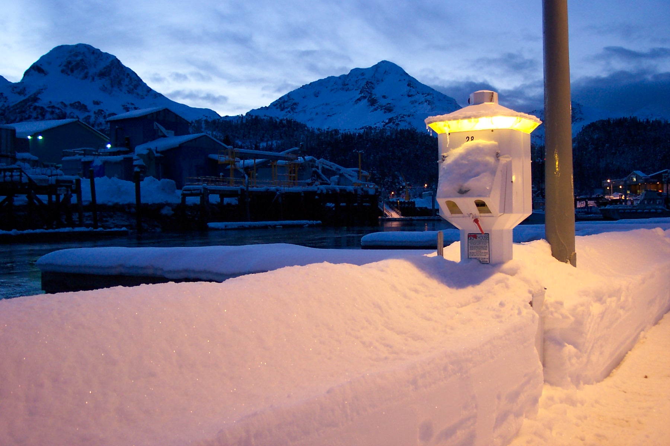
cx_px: 335
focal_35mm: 38
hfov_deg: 50.7
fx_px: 707
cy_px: 223
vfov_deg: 35.1
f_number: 2.8
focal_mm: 8
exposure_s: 1/30
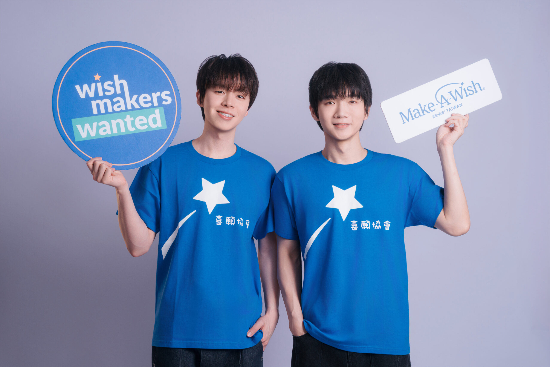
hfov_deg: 31.0
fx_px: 993
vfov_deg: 20.9
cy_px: 184
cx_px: 275
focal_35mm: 65
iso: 200
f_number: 6.3
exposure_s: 1/160
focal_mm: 65
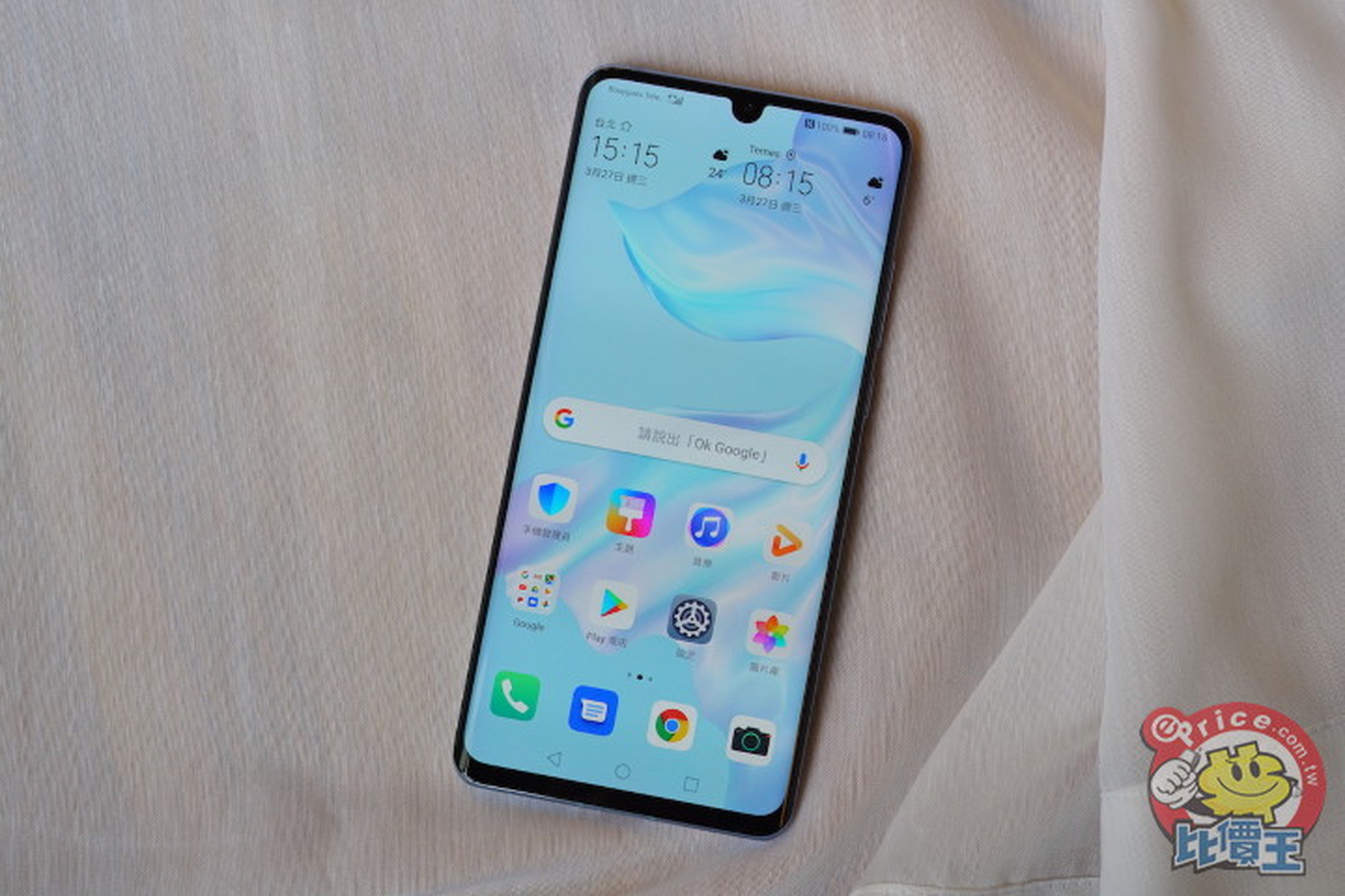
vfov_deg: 27.0
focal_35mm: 50
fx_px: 1868
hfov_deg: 39.6
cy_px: 448
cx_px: 672
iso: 800
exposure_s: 1/60
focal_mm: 50
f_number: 8
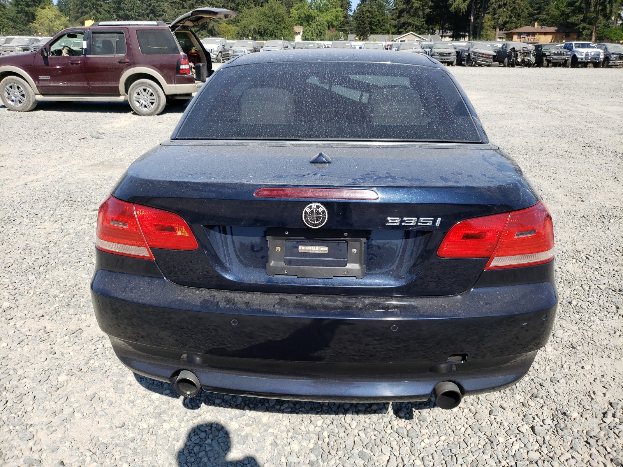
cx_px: 312
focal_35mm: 26
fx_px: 468
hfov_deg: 67.3
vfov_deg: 53.1
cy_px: 234
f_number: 1.5
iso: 50
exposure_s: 1/2500
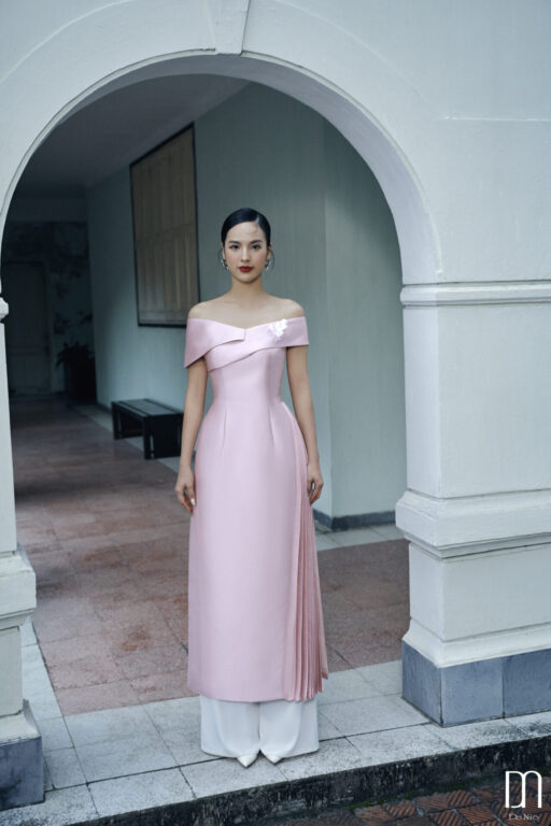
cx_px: 276
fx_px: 987
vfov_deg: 45.4
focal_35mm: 43
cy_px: 413
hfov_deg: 31.2
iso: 1600
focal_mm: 43
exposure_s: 1/100
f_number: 3.2
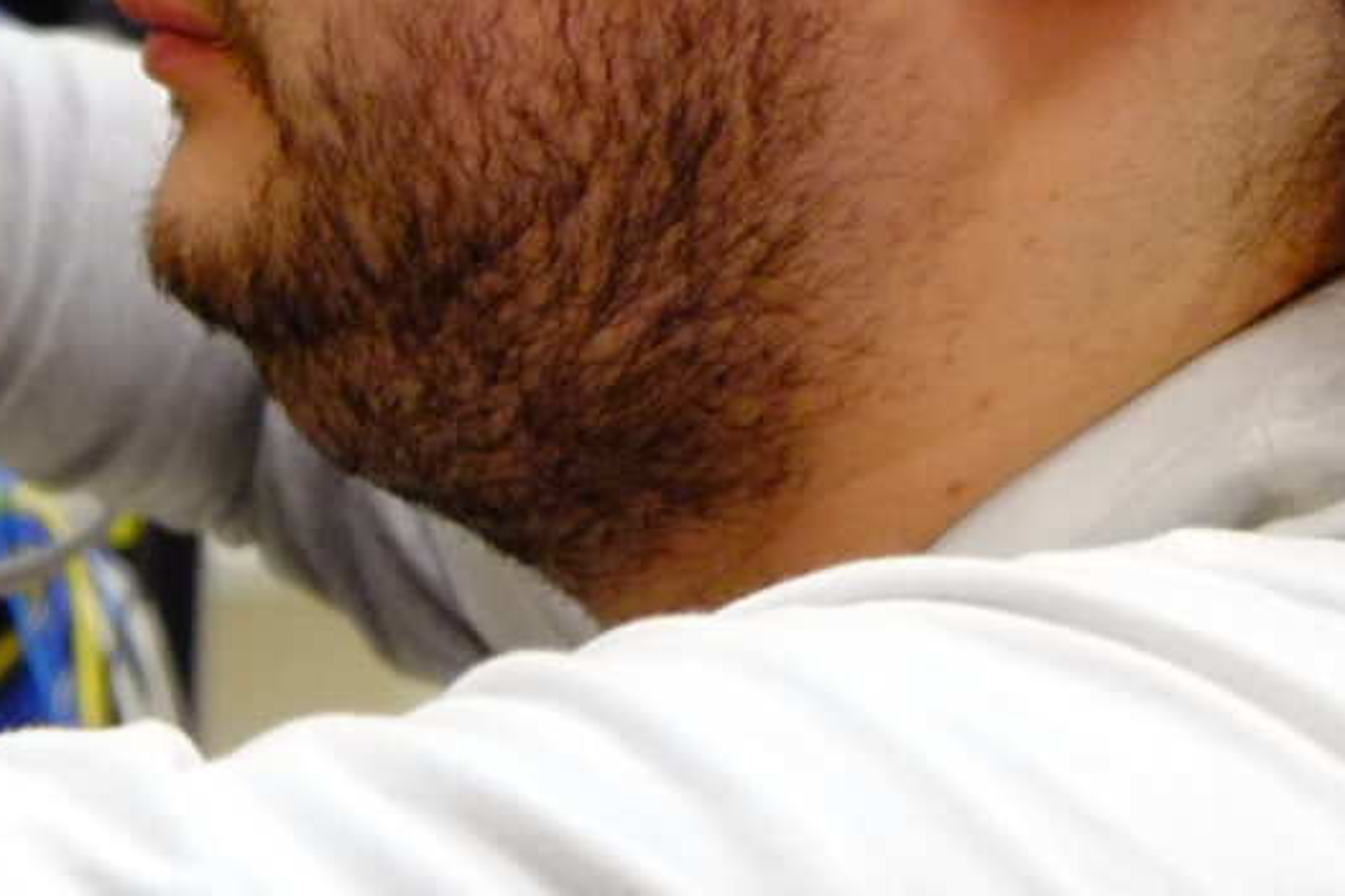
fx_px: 4594
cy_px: 957
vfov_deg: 11.0
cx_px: -564
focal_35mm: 123
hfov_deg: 15.6
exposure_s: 1/70
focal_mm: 18
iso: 1600
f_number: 2.8
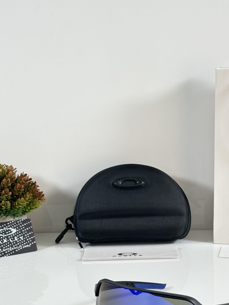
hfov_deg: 19.1
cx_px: 150
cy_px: 192
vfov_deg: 25.3
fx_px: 679
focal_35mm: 77
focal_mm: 6.86
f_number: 1.78
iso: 80
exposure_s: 1/100
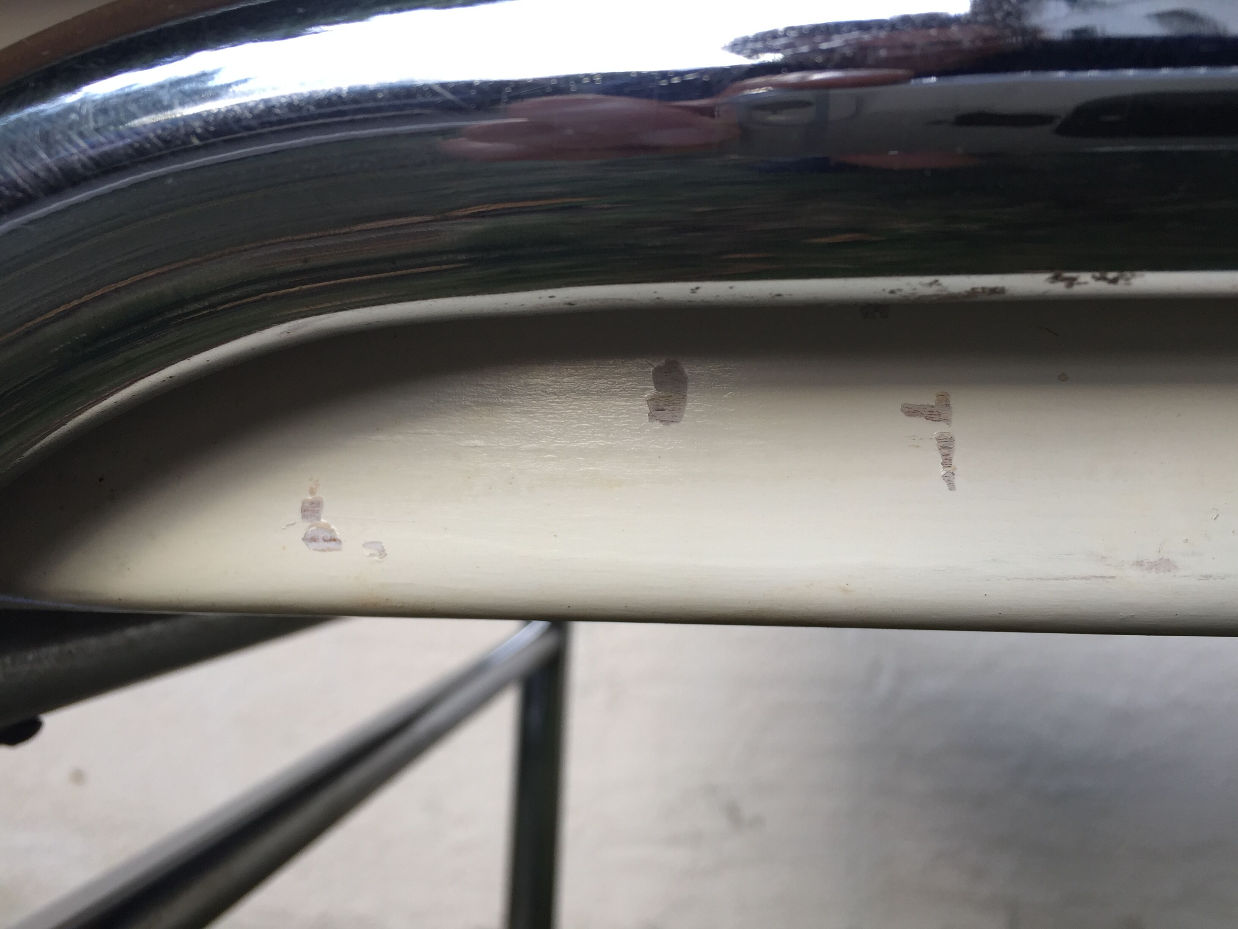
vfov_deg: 48.2
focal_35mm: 29
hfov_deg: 61.7
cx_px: 619
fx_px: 1037
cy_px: 464
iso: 32
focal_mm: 4.15
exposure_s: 1/214
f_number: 2.2
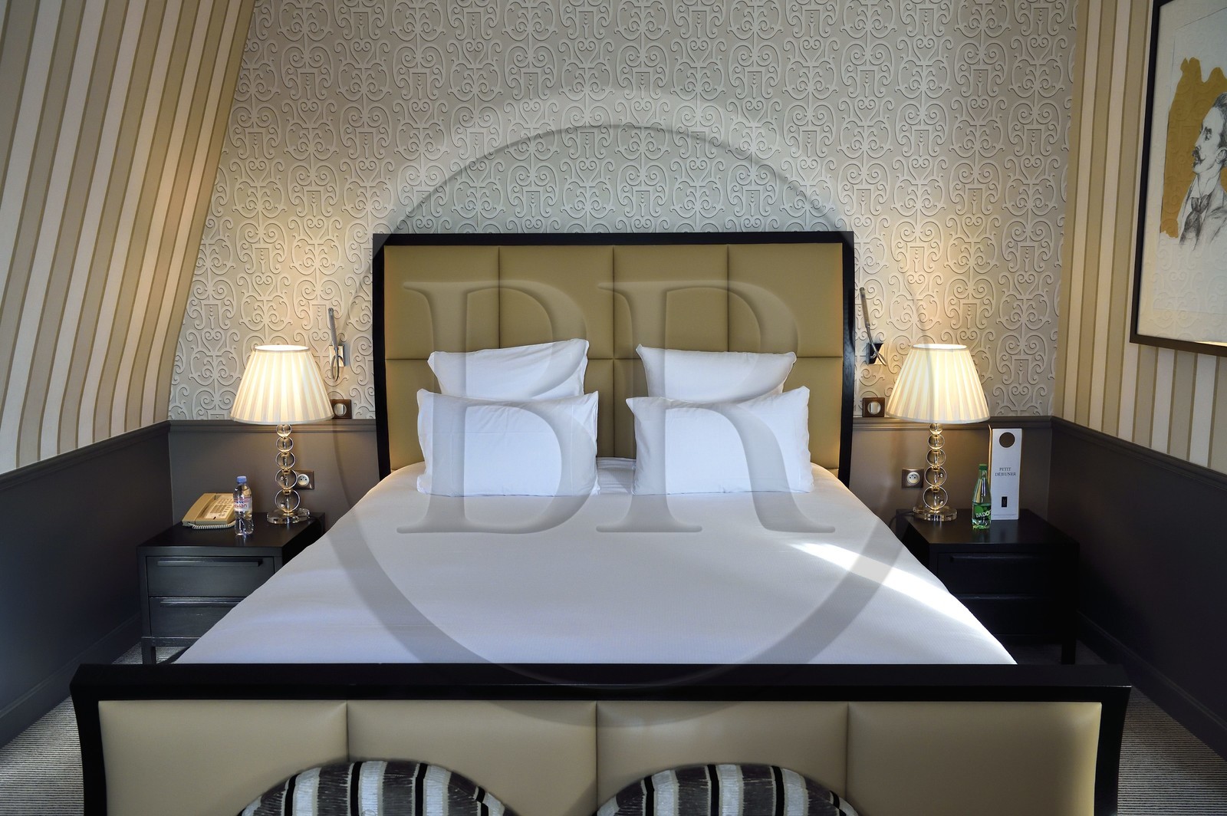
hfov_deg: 62.0
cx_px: 614
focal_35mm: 30
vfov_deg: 43.5
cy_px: 408
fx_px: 1022
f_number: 7.1
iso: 1600
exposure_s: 1/200
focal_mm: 30
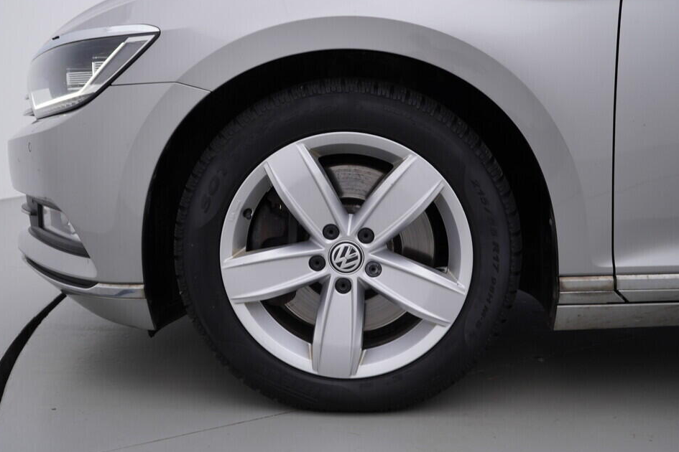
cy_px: 235
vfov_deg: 34.2
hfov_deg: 49.5
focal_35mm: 39
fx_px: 736
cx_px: 359
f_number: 4
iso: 125
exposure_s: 1/80
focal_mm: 24
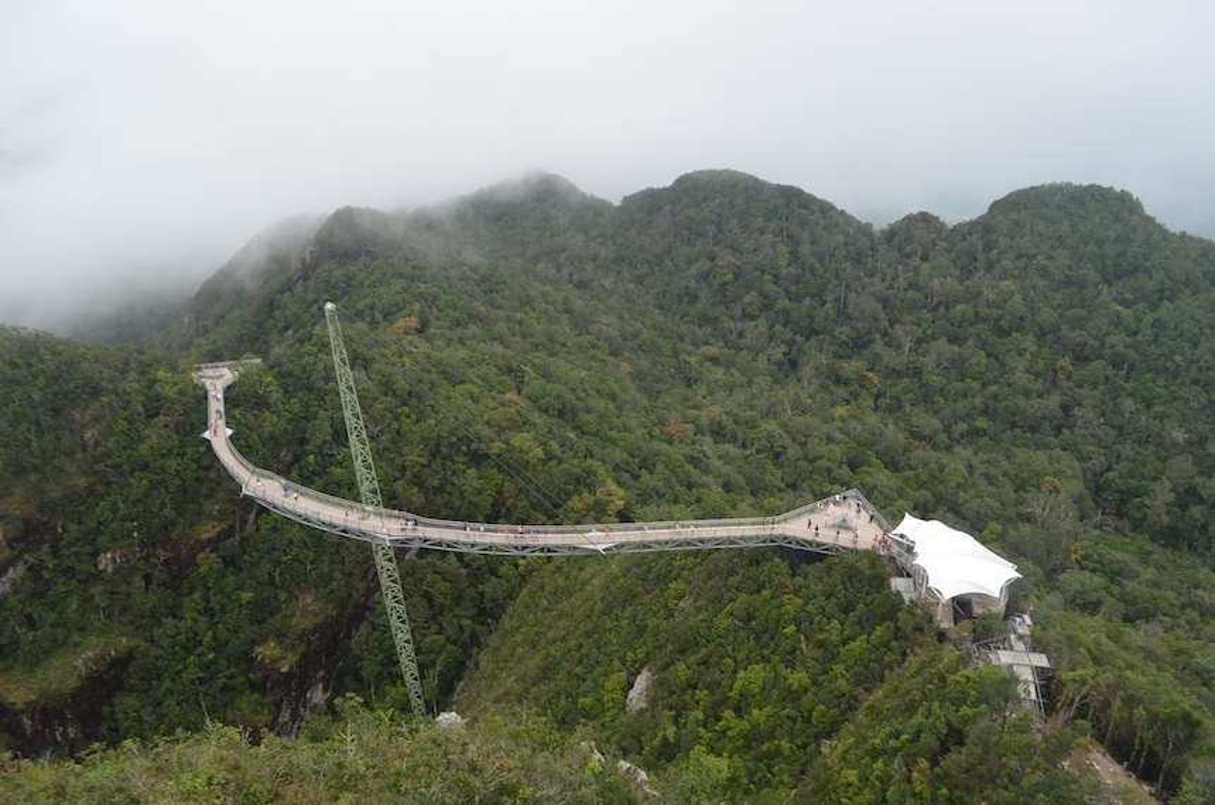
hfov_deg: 67.5
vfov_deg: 47.8
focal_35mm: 27
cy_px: 402
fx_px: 910
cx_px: 608
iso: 200
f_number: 8
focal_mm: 18
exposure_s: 1/250
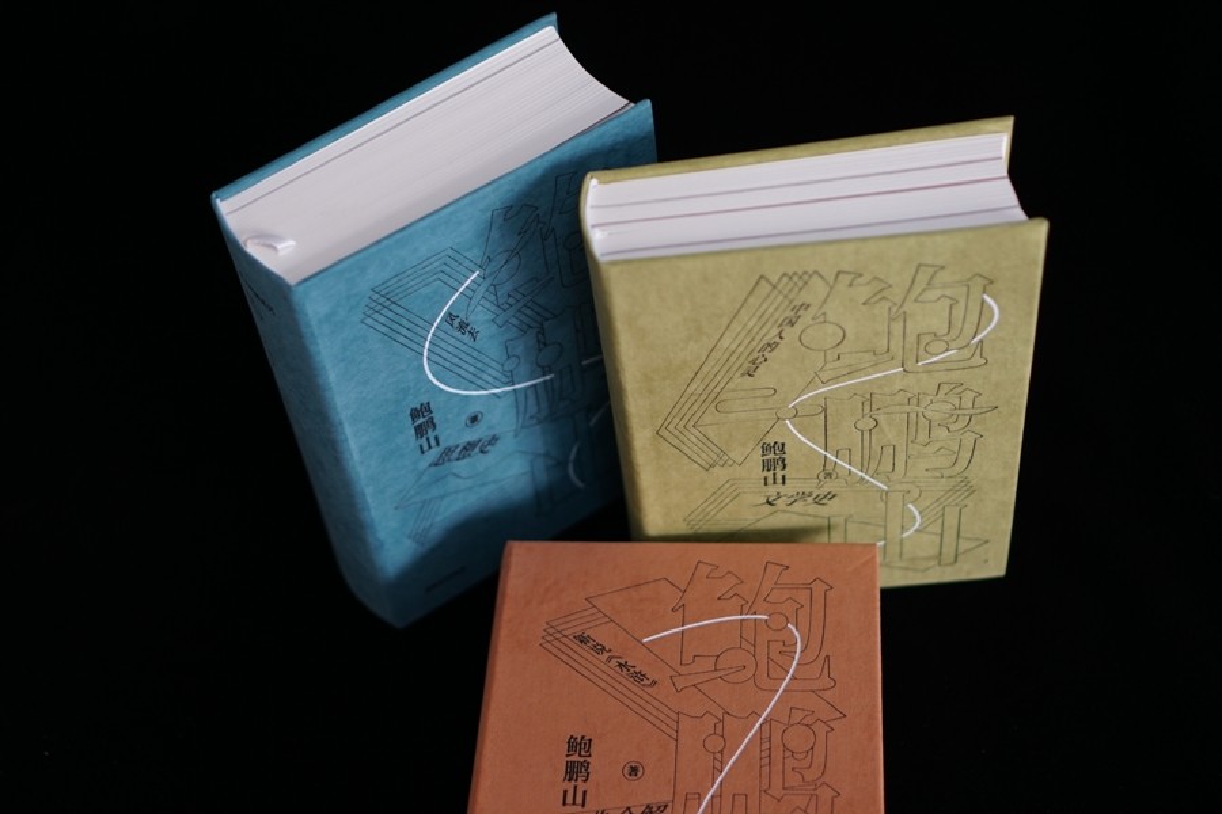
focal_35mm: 52
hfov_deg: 38.2
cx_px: 611
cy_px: 407
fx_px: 1765
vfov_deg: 26.0
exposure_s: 1/60
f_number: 2
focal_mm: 35
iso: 320
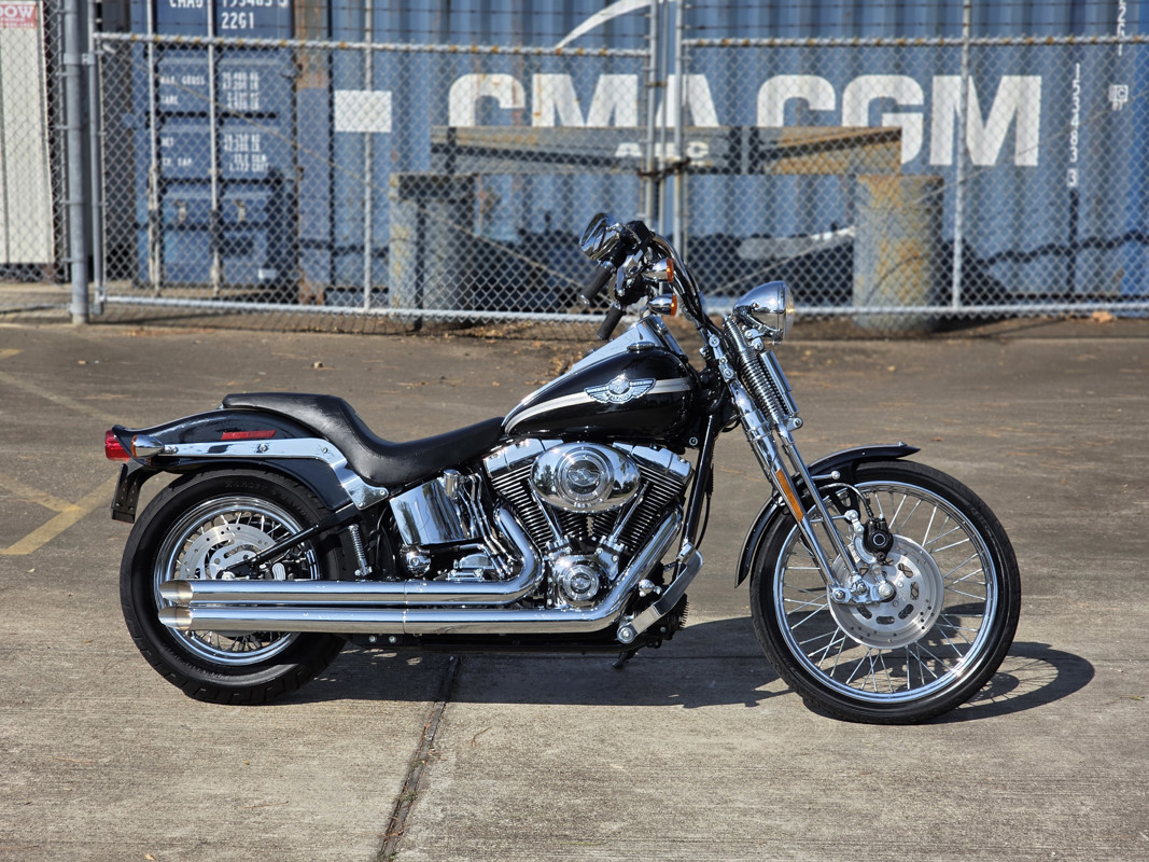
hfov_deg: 28.2
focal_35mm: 69
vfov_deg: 21.3
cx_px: 574
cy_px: 431
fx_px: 2290
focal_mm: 7.9
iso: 50
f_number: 2.4
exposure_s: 1/2621
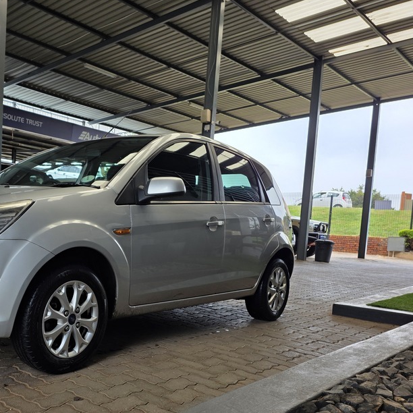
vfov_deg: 48.1
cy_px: 251
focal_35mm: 34
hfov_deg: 45.7
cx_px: 76
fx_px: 459
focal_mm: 6.25
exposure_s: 1/1372
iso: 80
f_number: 1.7
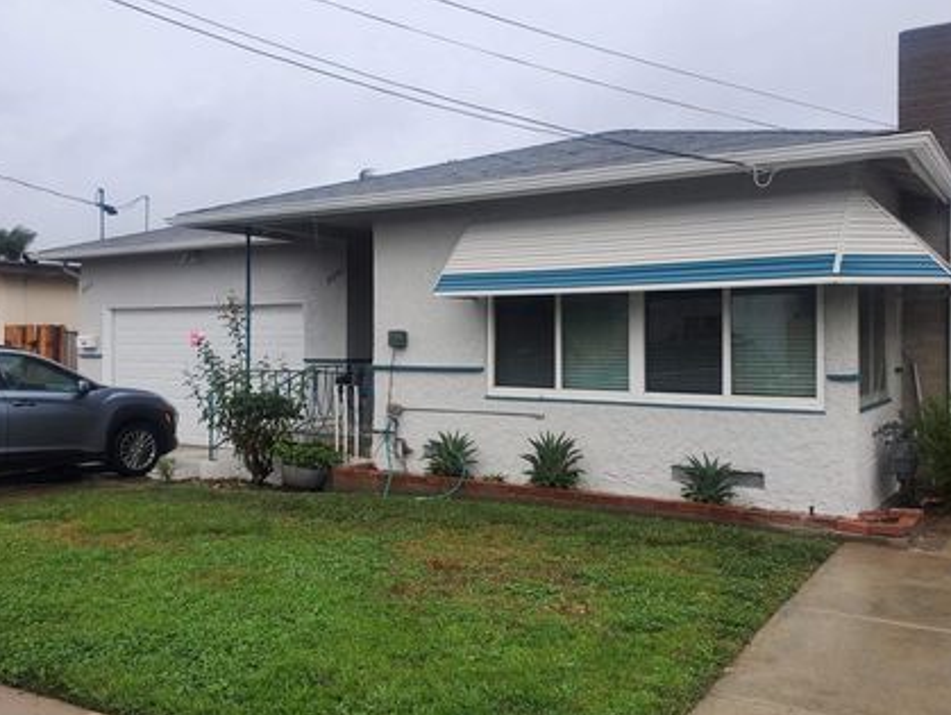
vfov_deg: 45.4
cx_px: 486
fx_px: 852
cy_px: 312
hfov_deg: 58.3
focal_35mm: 31
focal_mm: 4.3
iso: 50
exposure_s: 1/221
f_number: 2.4
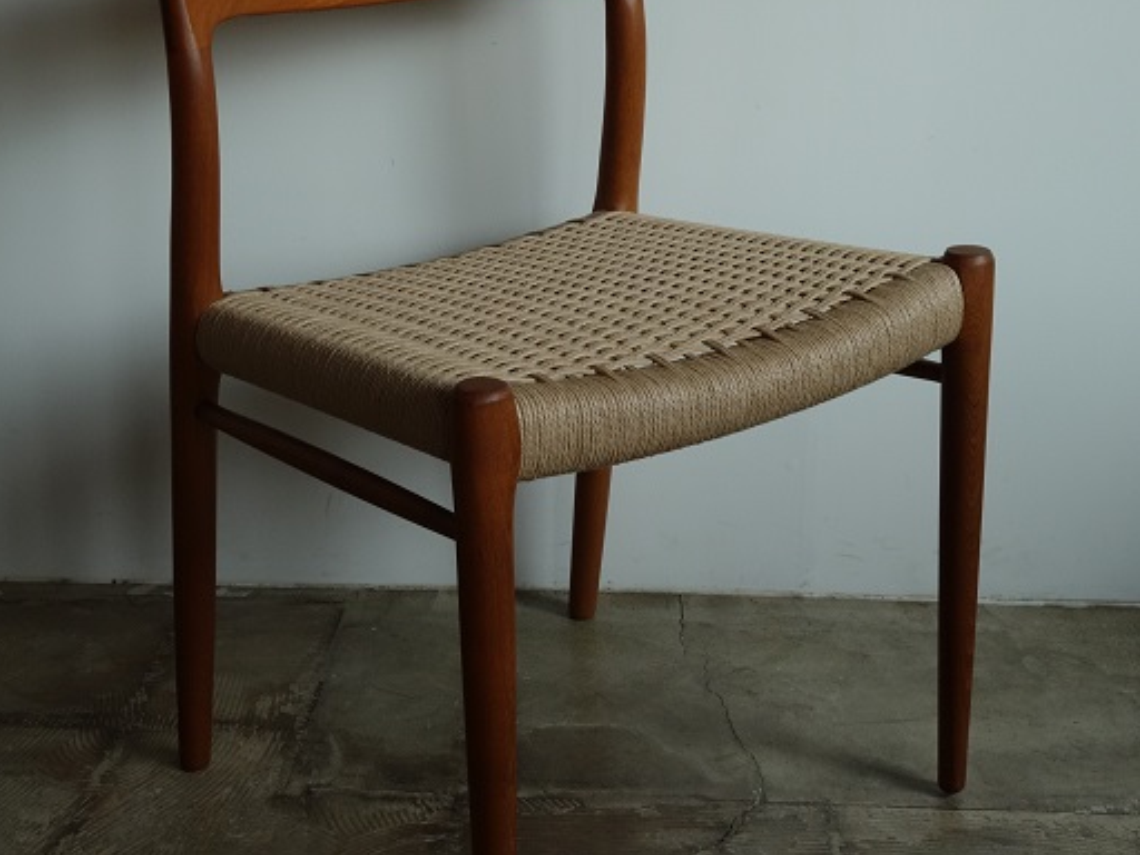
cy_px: 309
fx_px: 1877
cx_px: 564
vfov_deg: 25.6
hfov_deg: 33.8
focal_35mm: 57
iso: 500
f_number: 5.6
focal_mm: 14.4
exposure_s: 1/40
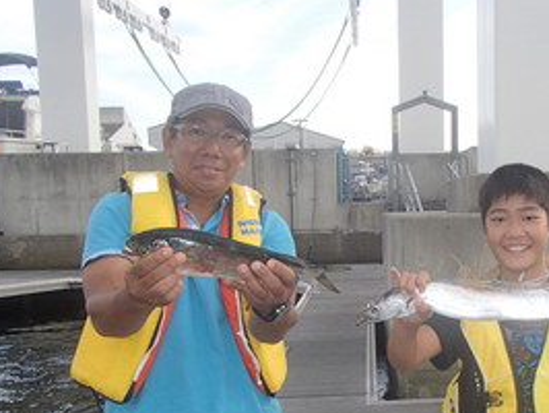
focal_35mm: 40
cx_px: 384
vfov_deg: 35.7
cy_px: 276
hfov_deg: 45.7
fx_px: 635
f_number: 3.9
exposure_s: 1/160
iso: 100
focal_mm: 5
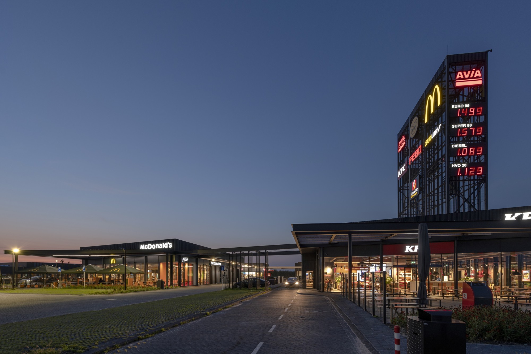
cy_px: 177
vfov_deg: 81.2
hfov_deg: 104.2
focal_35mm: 14
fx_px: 207
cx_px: 266
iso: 64
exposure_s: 1
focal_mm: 14
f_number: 8
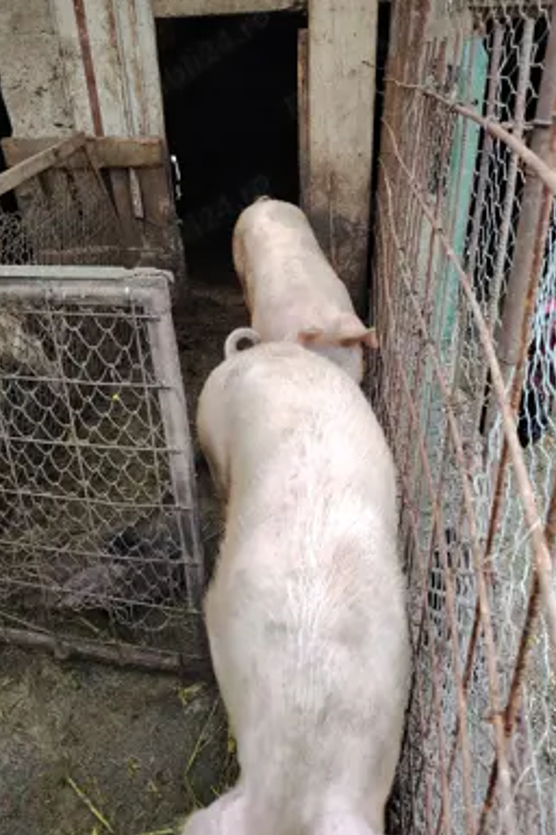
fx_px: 602
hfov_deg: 49.6
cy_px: 428
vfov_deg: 69.4
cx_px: 276
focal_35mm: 26
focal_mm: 5.25
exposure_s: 1/100
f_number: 1.75
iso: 481
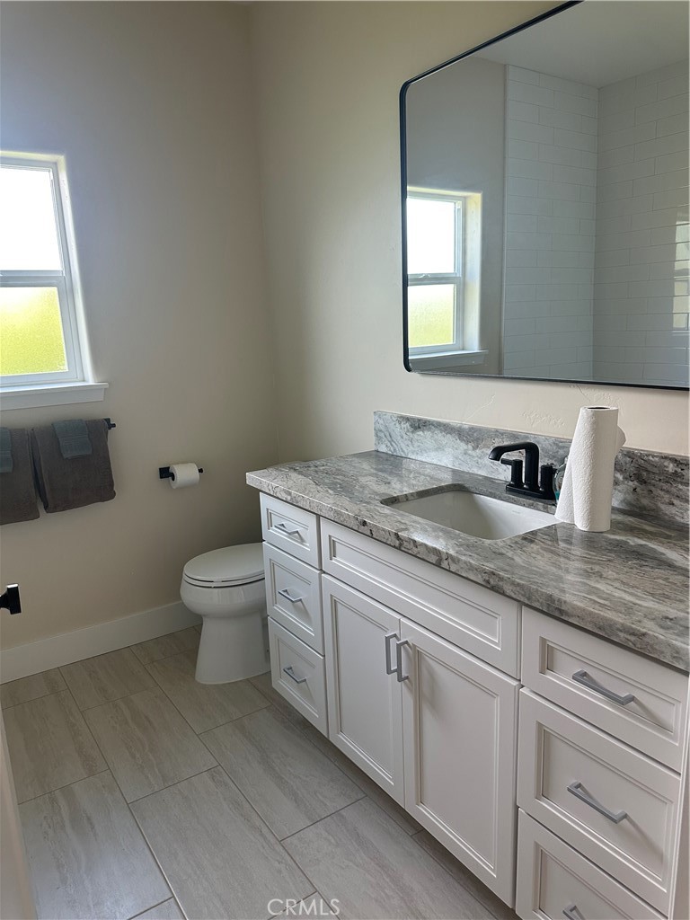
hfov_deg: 56.8
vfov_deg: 71.6
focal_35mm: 24
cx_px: 345
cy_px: 460
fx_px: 638
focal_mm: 6.86
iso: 200
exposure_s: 1/120
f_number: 1.78
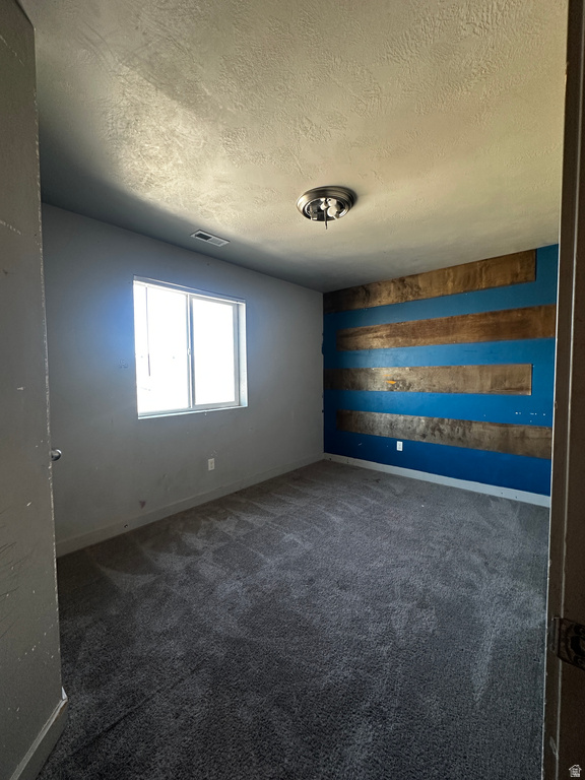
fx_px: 315
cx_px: 292
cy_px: 390
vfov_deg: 102.1
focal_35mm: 14
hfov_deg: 85.7
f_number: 2.2
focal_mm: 2.22
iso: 250
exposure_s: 1/60
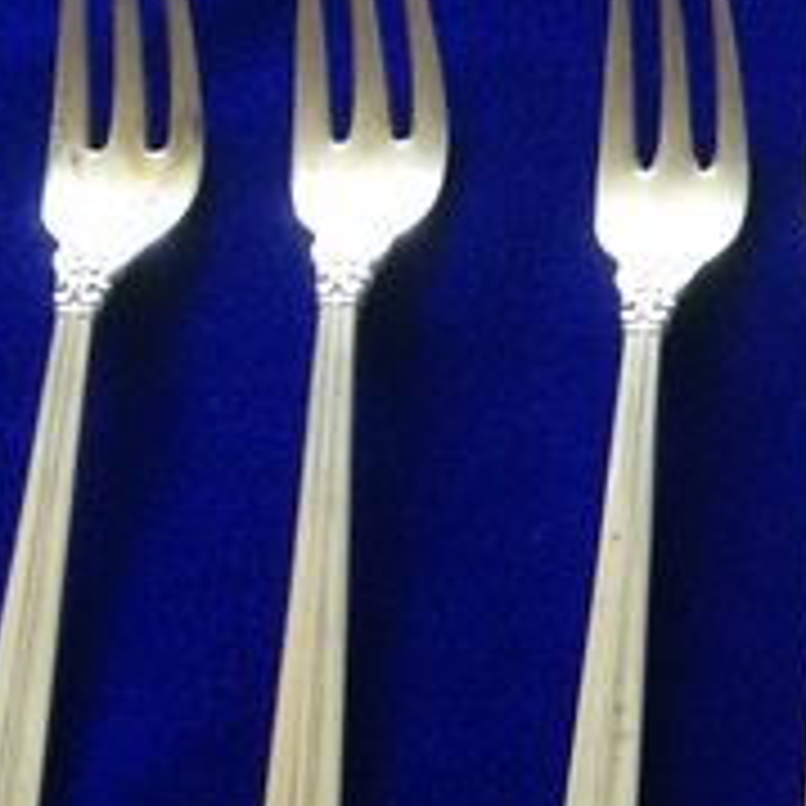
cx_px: 1738
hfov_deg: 11.5
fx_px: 3504
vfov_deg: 13.1
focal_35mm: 133
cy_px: 655
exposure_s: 1/30
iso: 125
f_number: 2.2
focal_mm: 4.12
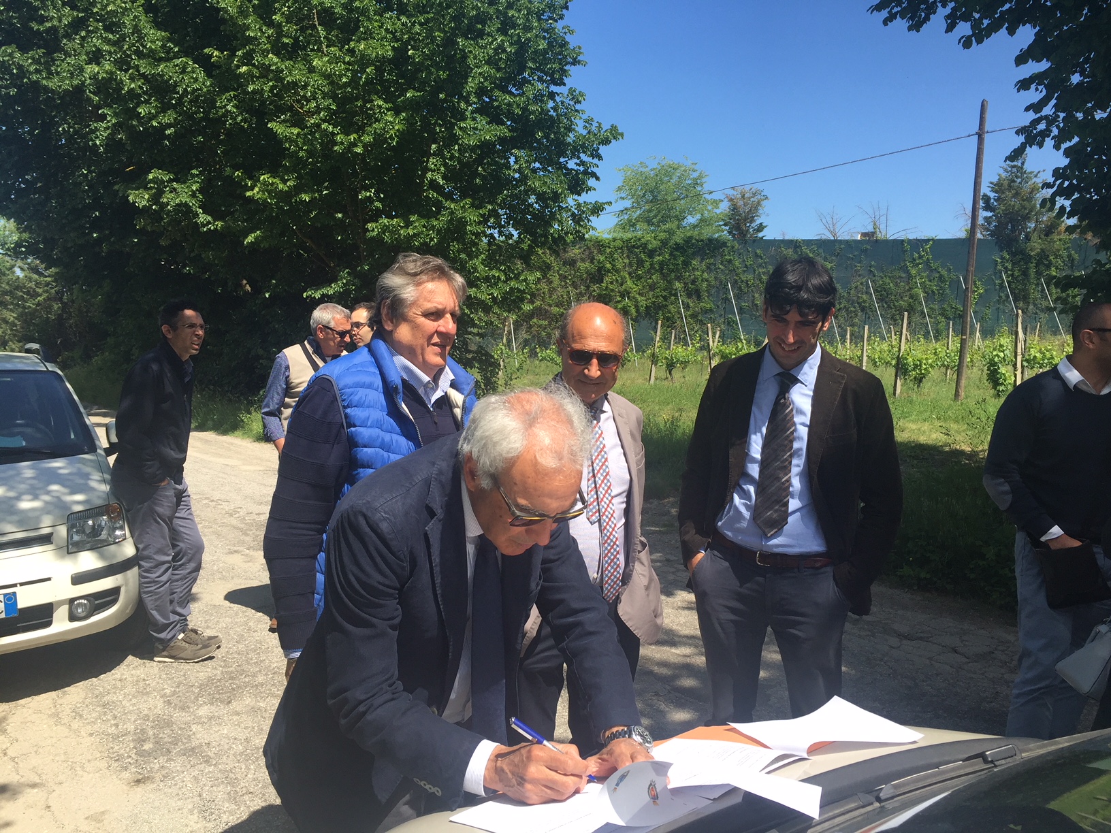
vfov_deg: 48.2
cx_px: 556
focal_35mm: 29
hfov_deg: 61.7
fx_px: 931
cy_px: 416
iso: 32
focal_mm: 4.15
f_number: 2.2
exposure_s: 1/1464
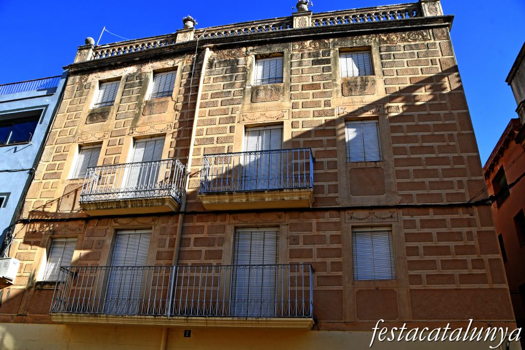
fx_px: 394
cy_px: 175
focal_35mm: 27
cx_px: 262
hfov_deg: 67.4
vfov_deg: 47.9
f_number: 10
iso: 320
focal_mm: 18
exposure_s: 1/400
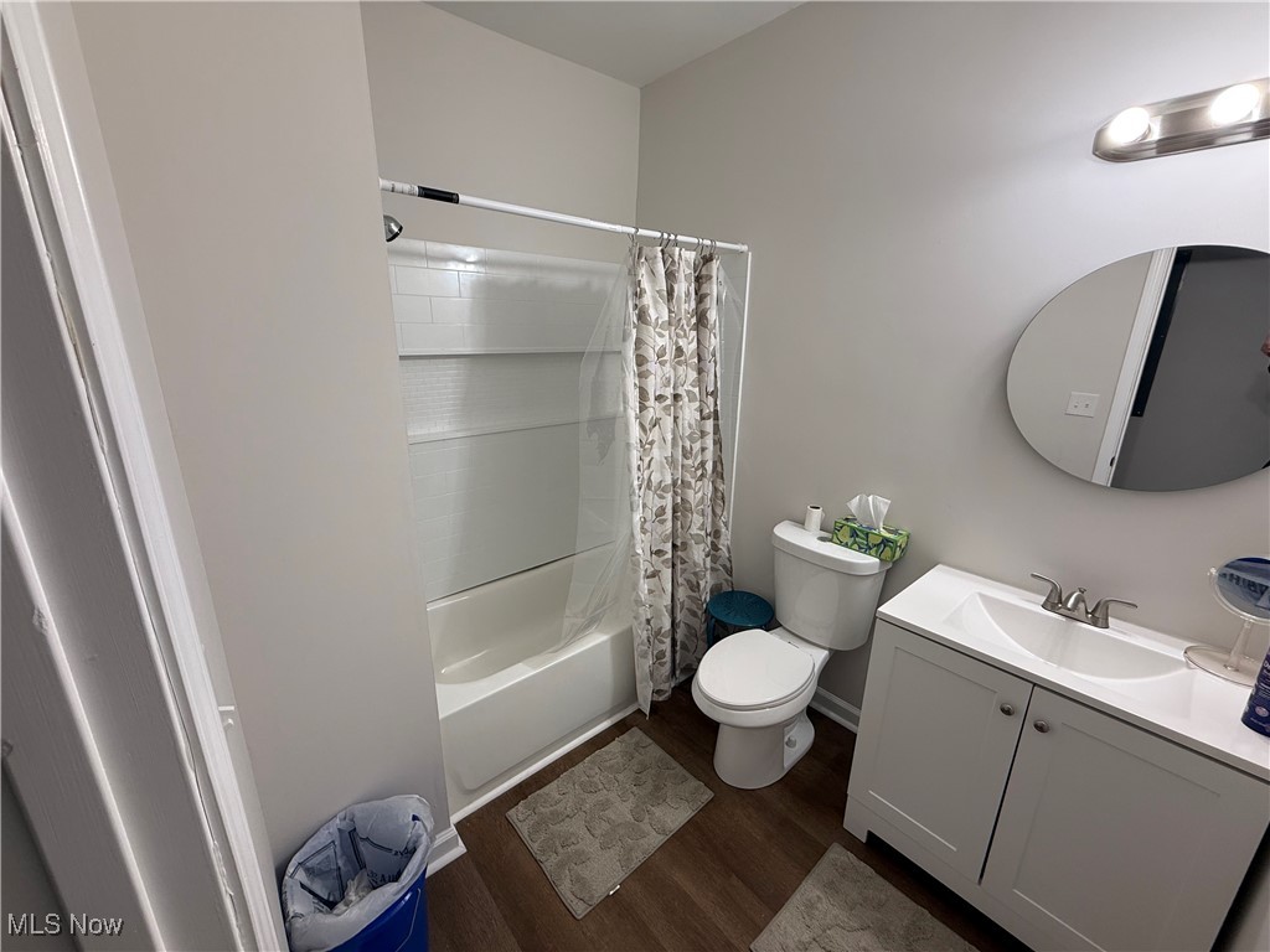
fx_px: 514
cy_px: 476
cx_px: 635
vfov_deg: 85.7
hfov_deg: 102.1
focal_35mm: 14
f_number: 2.2
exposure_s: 1/120
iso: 100
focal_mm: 2.22
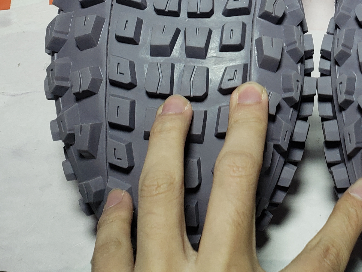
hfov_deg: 29.3
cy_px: -6
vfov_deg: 22.6
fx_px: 648
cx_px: 358
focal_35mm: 62
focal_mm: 4.3
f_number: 2.4
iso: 50
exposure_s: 1/201
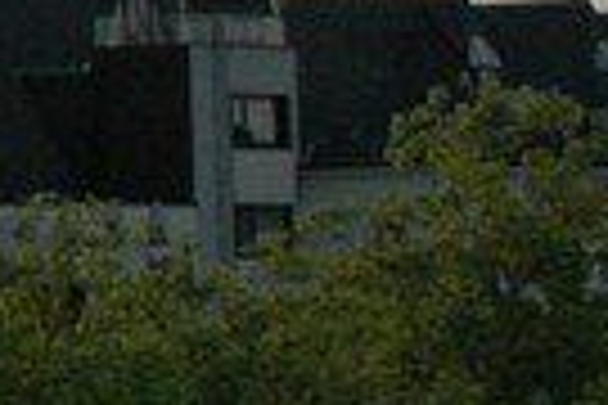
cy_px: -565
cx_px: -1522
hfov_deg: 3.5
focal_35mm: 570
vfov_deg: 2.4
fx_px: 9626
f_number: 11
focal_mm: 50
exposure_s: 1/500
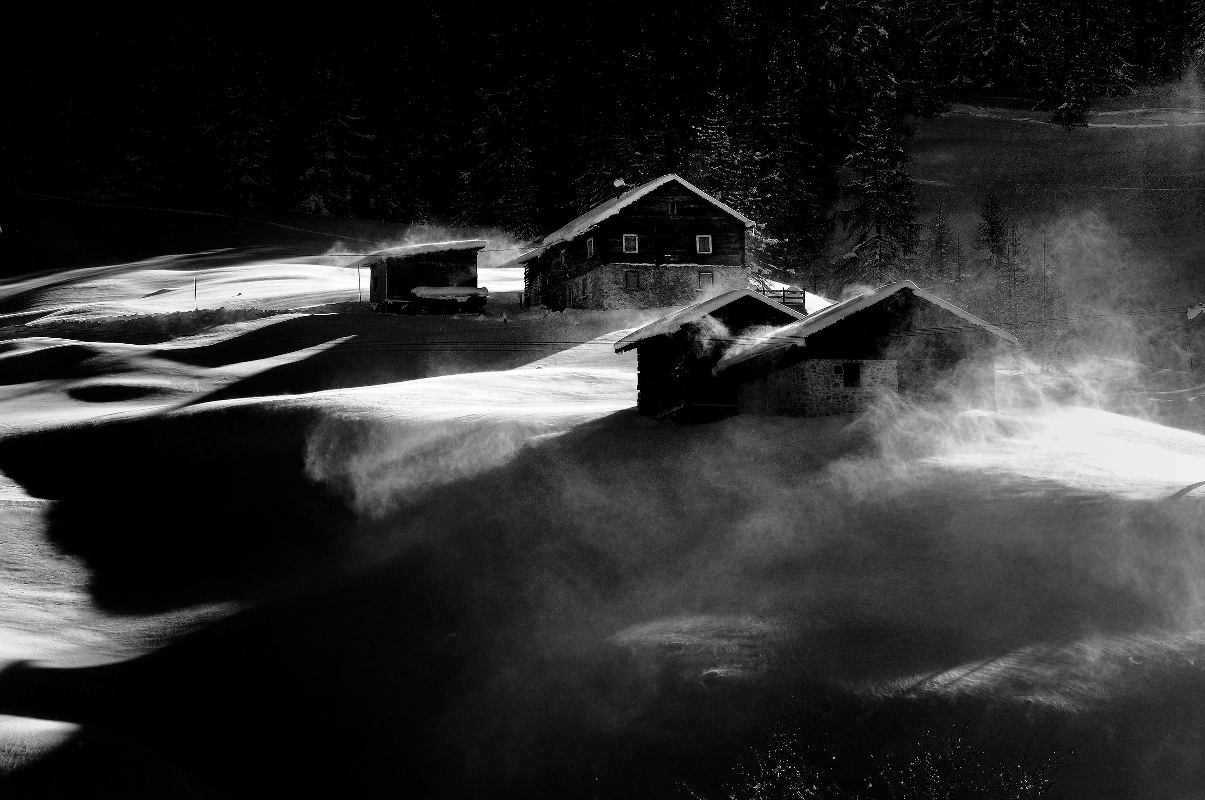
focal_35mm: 188
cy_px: 400
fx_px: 6268
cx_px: 602
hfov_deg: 11.0
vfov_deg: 7.3
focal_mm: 125
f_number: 13
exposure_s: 1/500
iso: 200
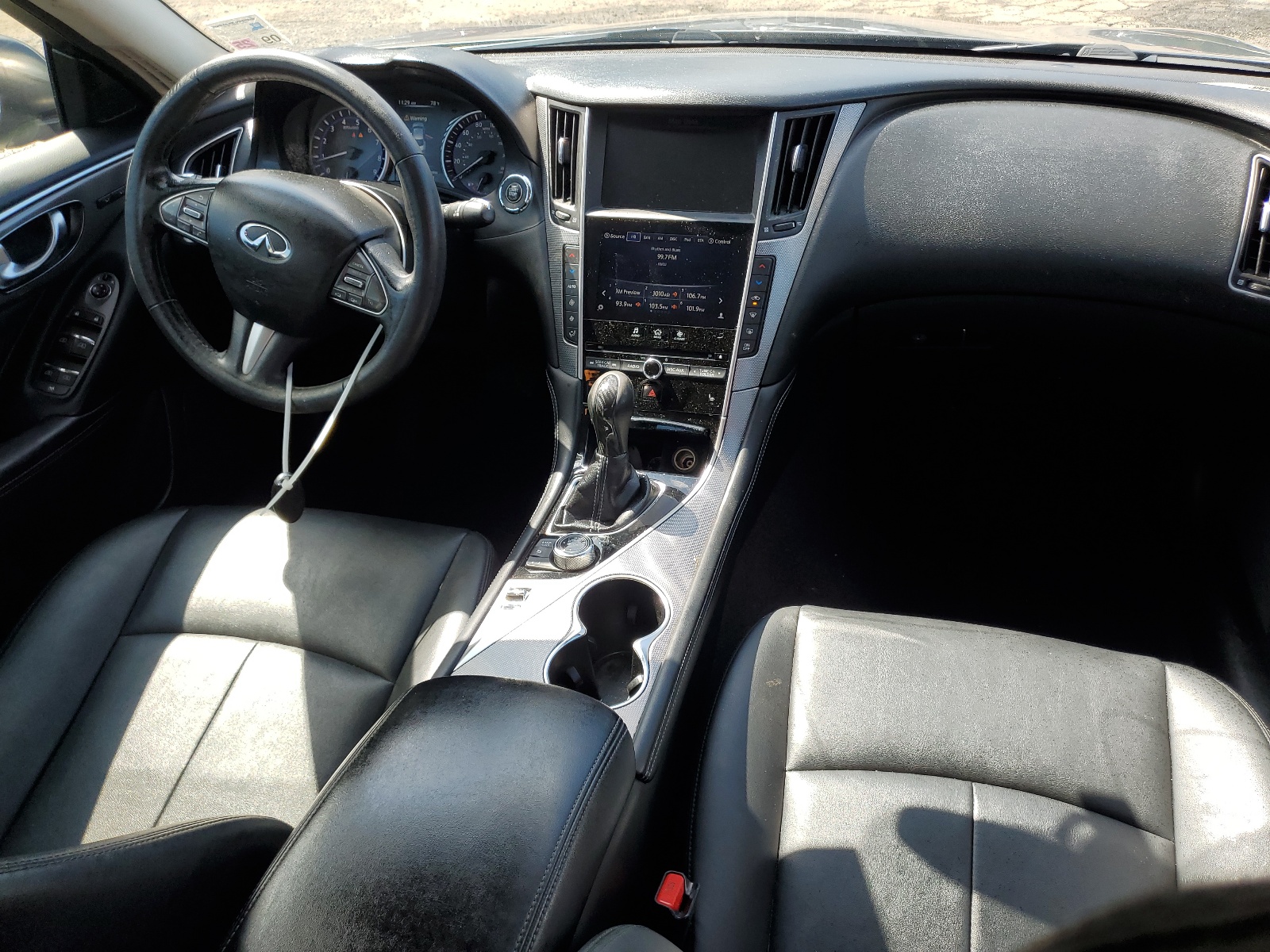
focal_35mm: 26
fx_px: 954
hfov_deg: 67.3
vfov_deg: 53.1
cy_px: 476
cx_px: 635
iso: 50
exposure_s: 1/526
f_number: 1.5
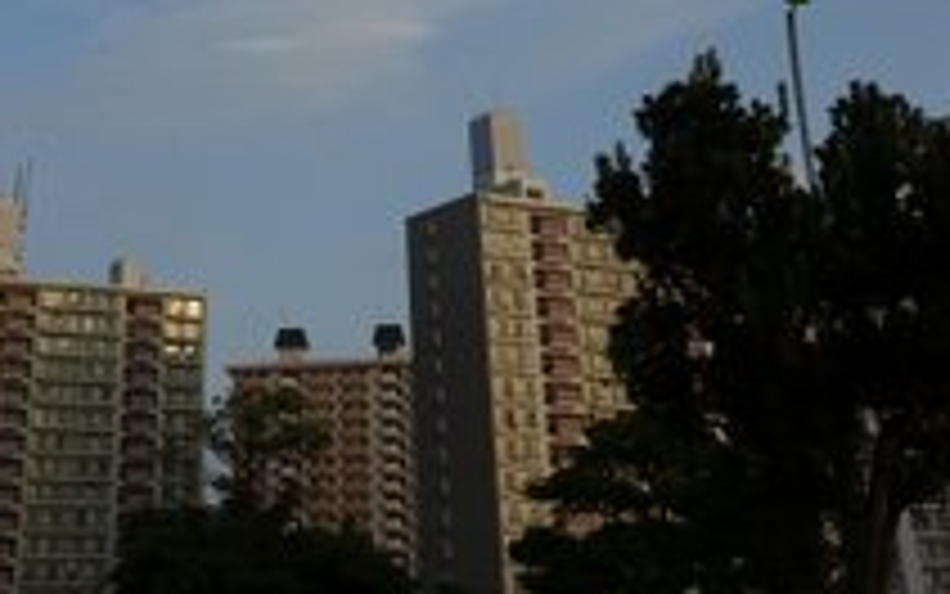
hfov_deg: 34.8
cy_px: -342
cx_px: 333
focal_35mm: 58
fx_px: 1502
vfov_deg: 19.1
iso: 80
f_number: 3.5
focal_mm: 4.1
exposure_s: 1/500
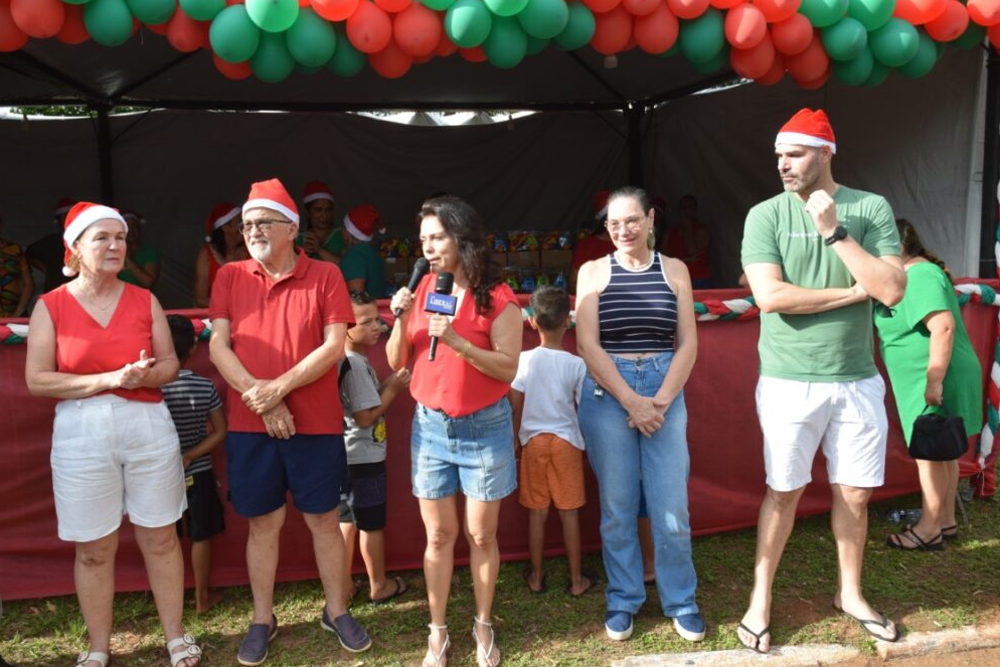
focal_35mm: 34
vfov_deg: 38.9
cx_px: 501
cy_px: 331
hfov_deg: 55.8
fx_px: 945
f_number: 8
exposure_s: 1/250
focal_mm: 22
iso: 360
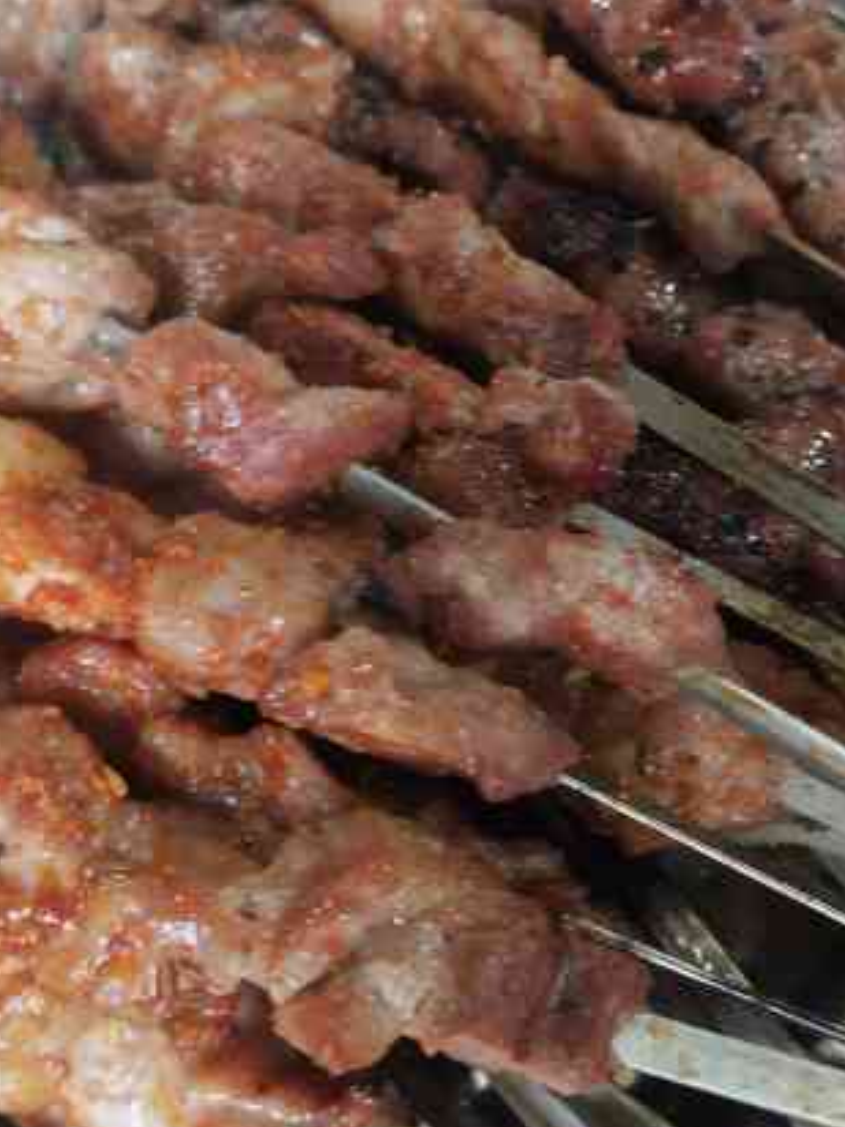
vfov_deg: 28.6
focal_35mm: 68
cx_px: 410
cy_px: 565
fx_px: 2213
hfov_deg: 21.6
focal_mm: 3.95
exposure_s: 1/50
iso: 199
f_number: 1.8
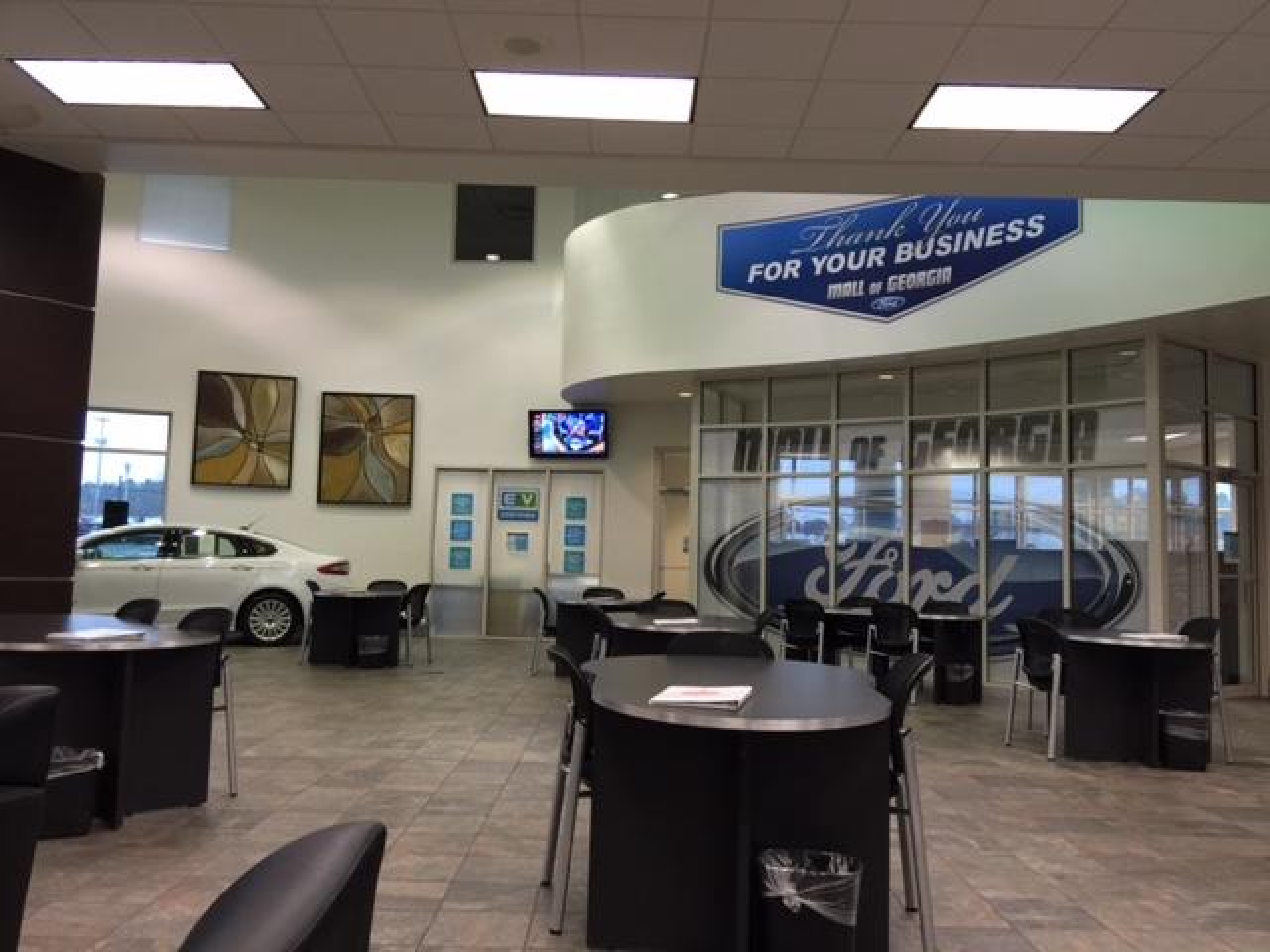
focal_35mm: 29
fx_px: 1064
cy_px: 476
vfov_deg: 48.2
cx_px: 635
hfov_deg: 61.7
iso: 32
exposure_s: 1/15
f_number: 2.2
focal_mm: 4.15
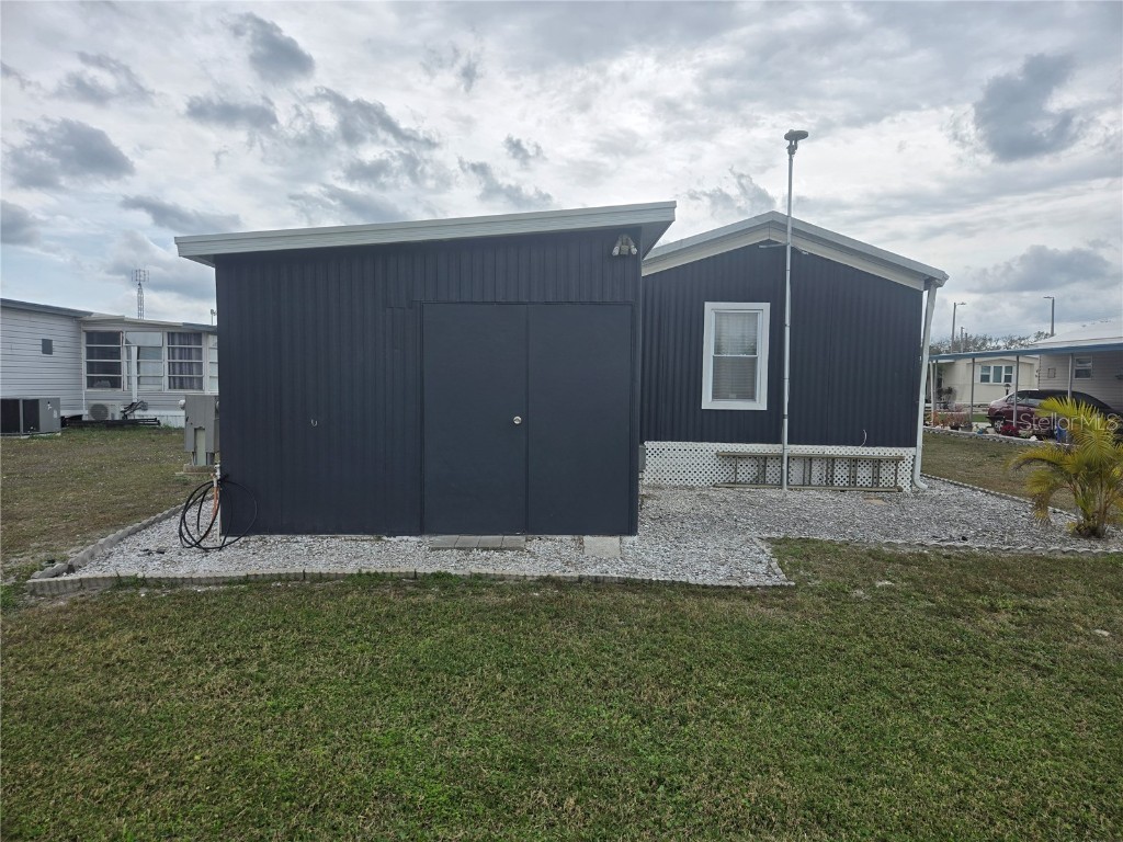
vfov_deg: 58.9
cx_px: 562
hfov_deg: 73.9
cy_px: 421
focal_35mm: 23
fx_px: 746
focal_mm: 5.4
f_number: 1.8
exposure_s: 1/1509
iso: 25
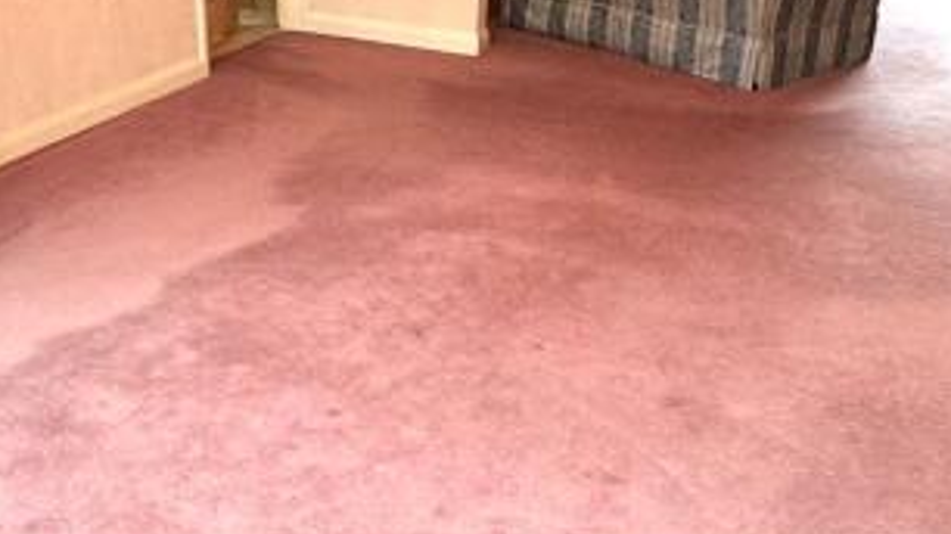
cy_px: 475
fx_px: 1286
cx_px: 342
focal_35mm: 51
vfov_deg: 22.9
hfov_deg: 40.2
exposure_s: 1/100
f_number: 2.2
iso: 250
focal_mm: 2.22
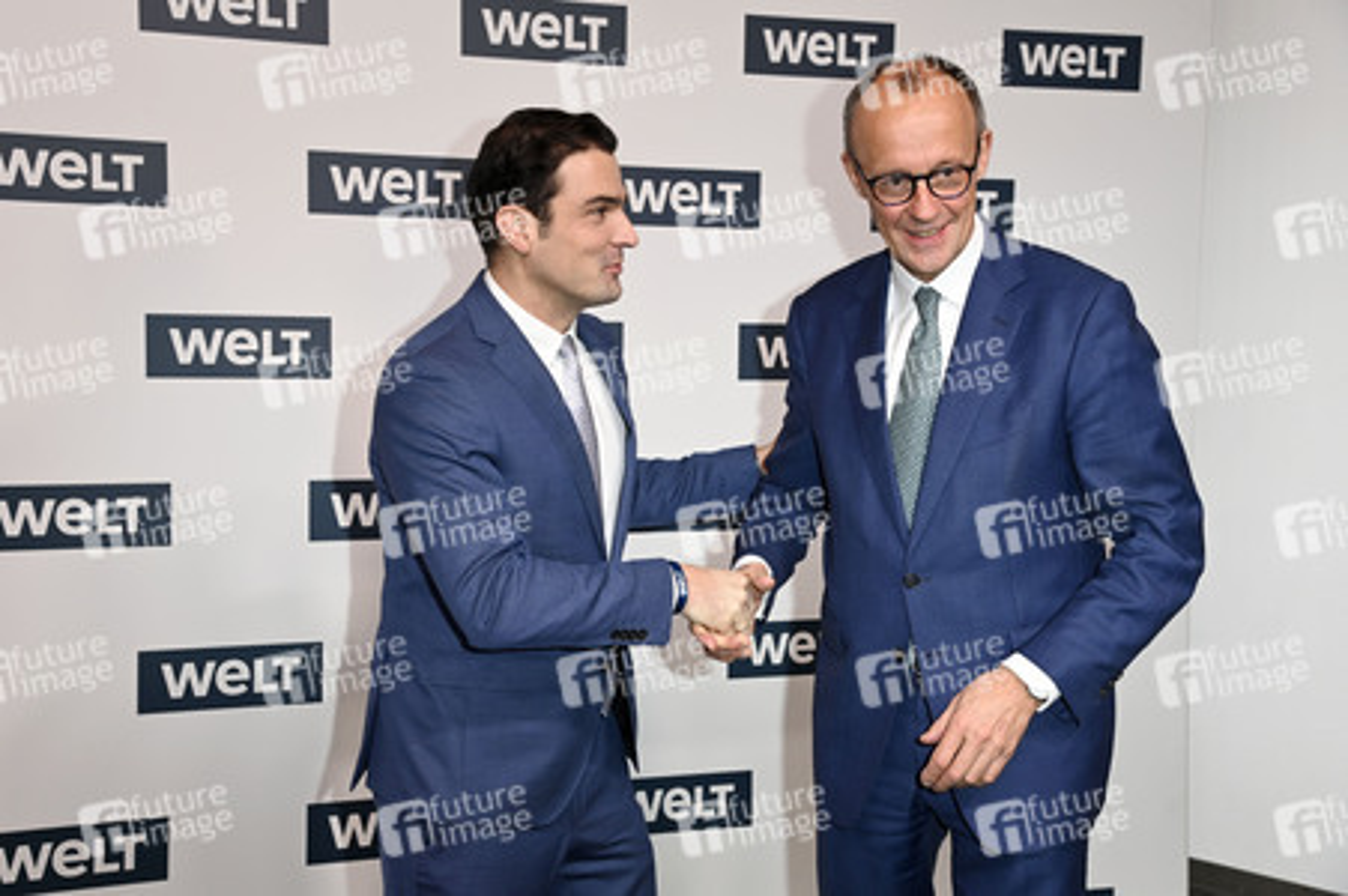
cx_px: 674
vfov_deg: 28.0
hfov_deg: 41.1
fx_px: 1796
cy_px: 448
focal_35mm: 48
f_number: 5.6
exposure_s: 1/250
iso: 1250
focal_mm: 48
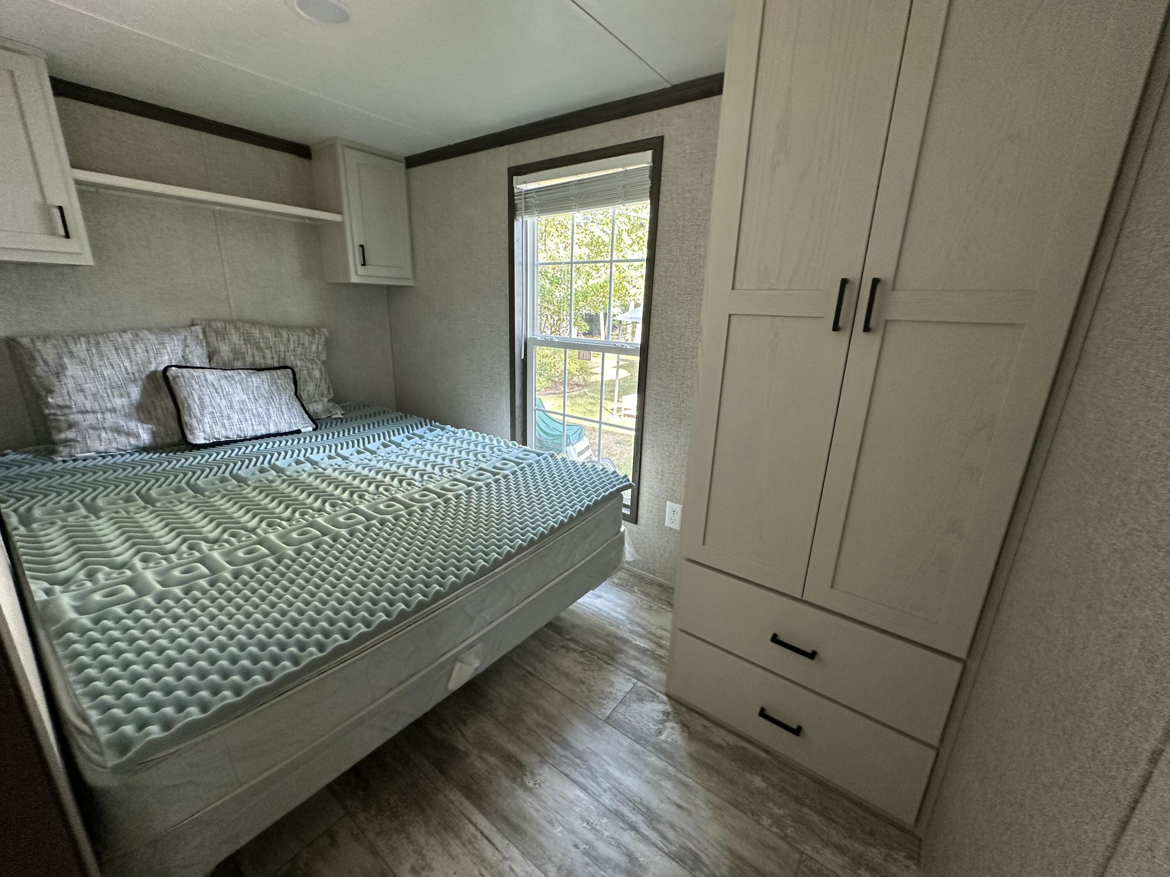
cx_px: 585
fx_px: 473
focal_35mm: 14
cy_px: 438
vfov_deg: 85.7
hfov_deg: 102.1
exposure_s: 1/99
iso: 320
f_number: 2.2
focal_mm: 2.22
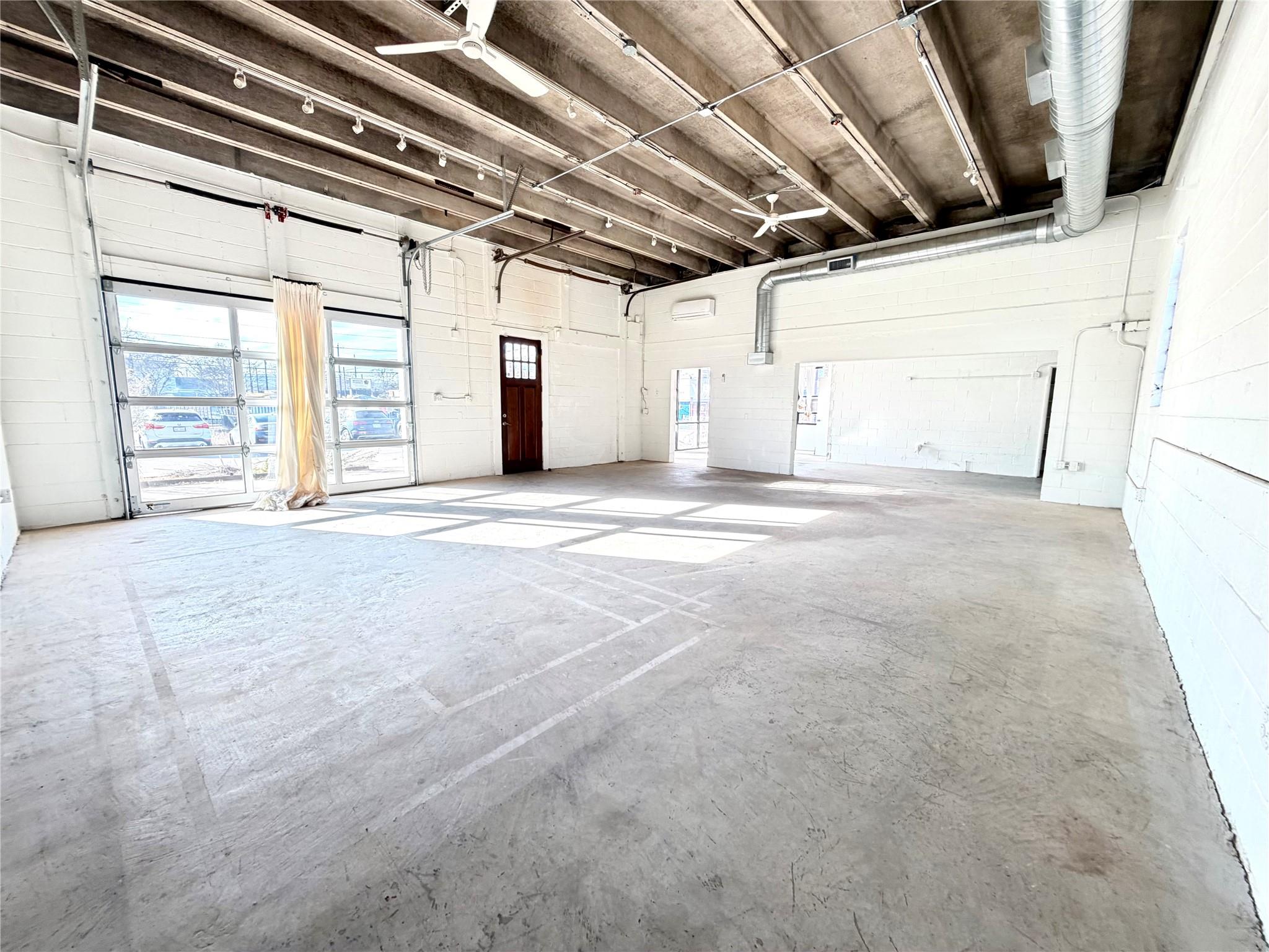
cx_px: 634
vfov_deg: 85.7
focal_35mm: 14
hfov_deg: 102.1
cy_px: 476
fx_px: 513
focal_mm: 2.22
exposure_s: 1/121
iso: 200
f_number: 2.2
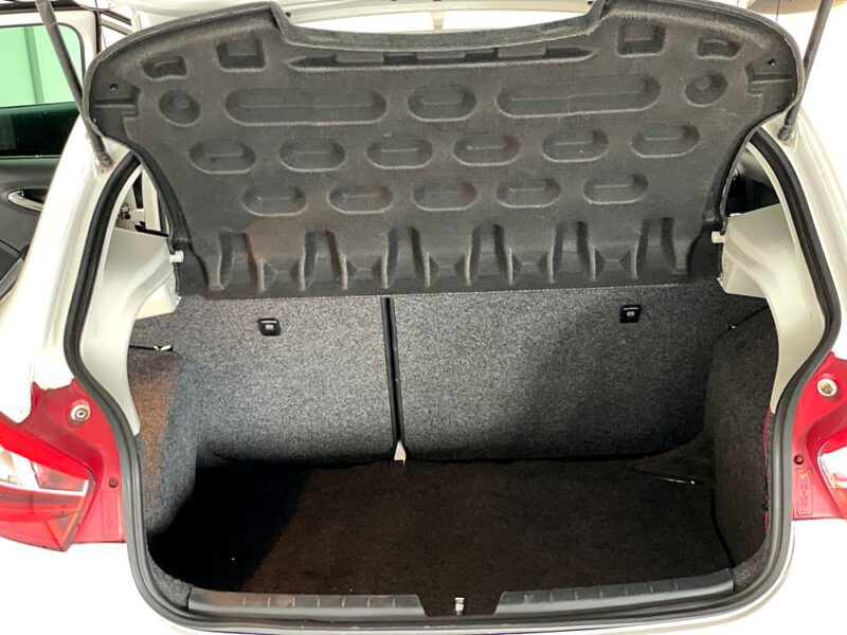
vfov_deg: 28.0
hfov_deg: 36.8
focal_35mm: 52
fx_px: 1272
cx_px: 424
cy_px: 318
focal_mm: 6
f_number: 2
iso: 500
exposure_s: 1/22
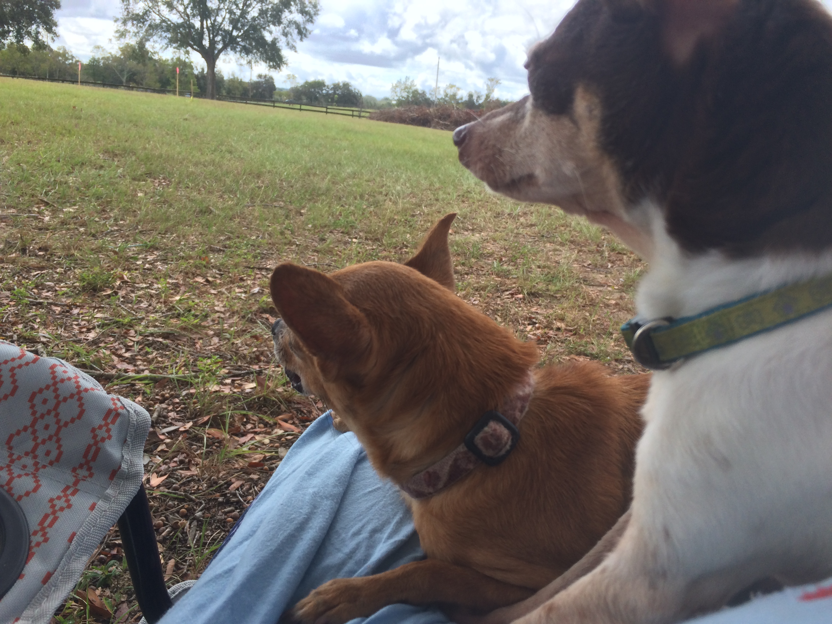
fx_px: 697
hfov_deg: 61.7
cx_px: 416
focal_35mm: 29
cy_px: 312
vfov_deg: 48.2
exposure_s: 1/933
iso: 32
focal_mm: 4.15
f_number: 2.2
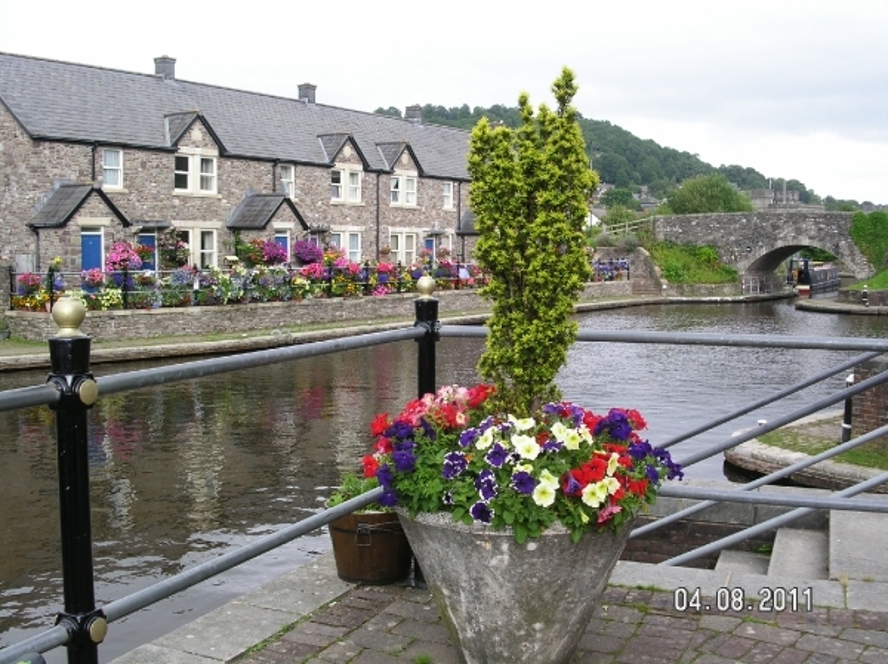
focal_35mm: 38
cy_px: 332
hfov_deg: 49.0
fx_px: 974
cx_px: 444
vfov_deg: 37.7
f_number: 5.6
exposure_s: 1/90
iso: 100
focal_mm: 7.8
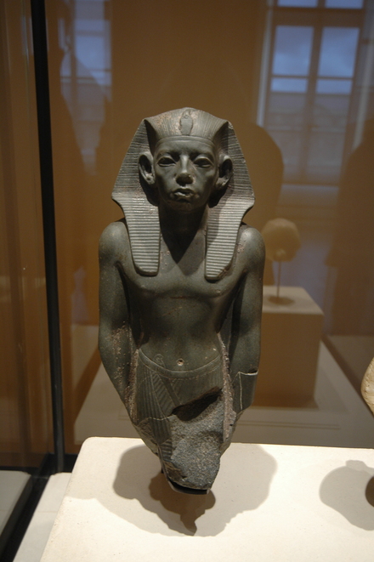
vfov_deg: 62.0
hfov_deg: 43.6
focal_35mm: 30
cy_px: 281
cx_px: 187
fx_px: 468
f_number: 5.6
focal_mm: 20
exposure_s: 1/15
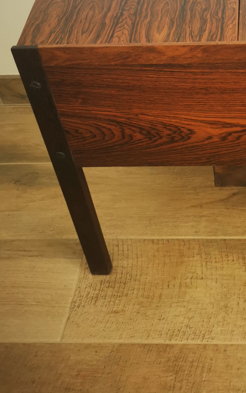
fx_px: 526
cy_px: 60
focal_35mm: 49
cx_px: 236
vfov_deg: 38.9
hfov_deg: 25.3
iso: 125
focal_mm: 5.58
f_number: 1.8
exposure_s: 1/50
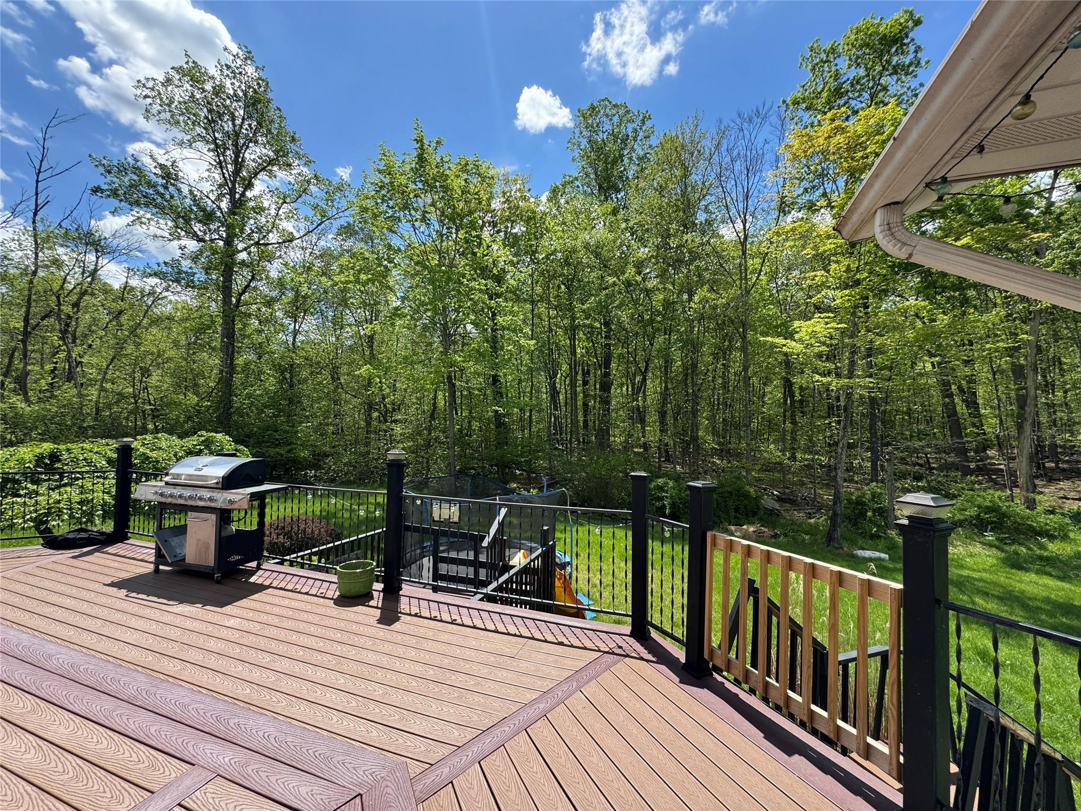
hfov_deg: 102.1
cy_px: 406
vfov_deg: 85.7
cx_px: 540
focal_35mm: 14
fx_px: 437
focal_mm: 2.22
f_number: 2.2
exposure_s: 1/693
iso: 40
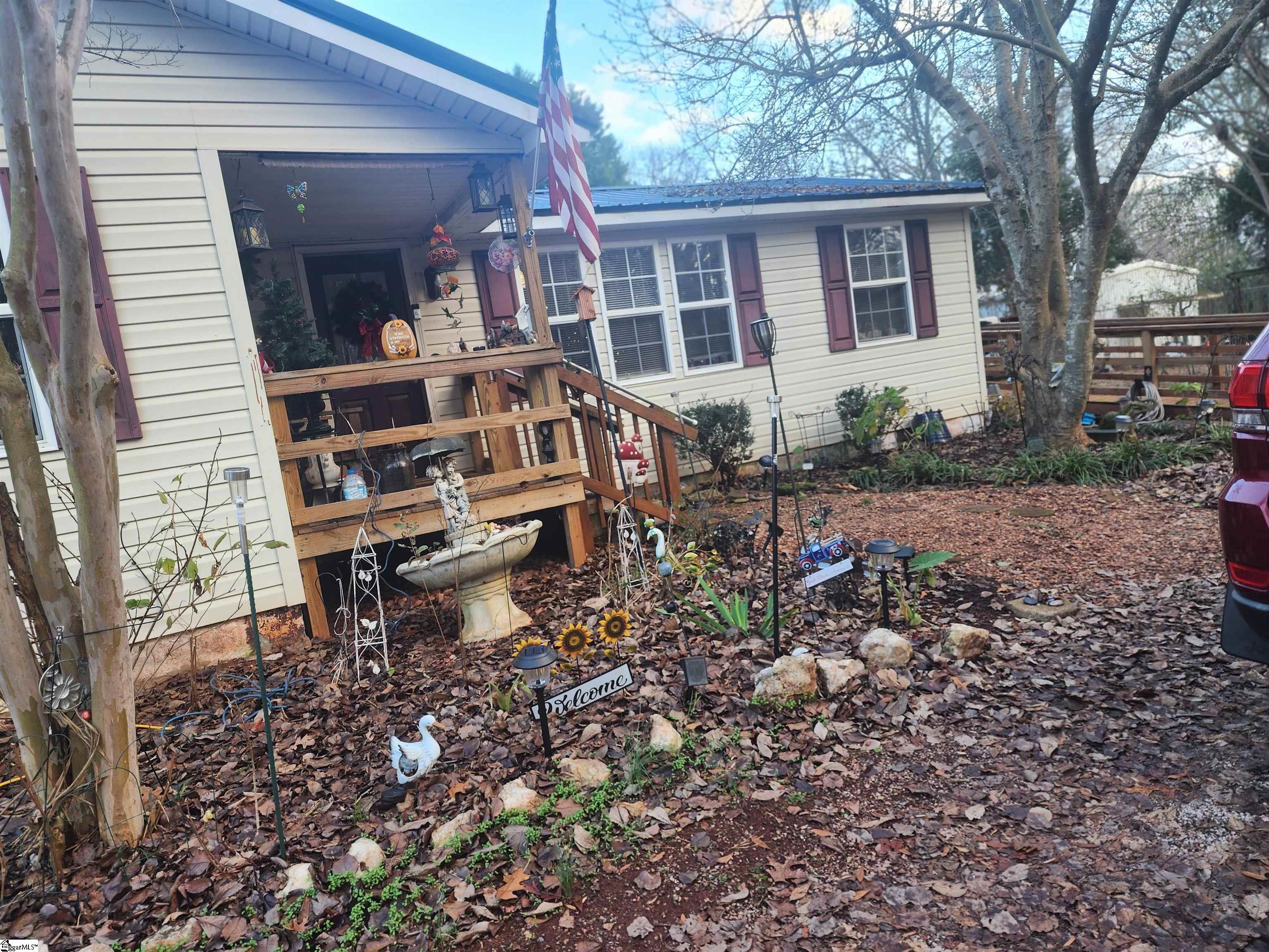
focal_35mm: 23
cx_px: 634
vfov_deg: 58.9
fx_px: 843
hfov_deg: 73.9
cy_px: 476
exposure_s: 1/120
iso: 64
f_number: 1.8
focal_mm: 6.4
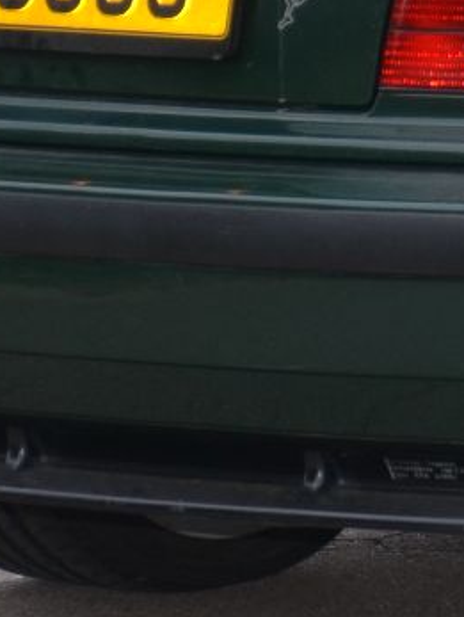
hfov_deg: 3.0
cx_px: 1399
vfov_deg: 4.0
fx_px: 8741
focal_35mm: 490
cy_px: -149
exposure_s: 1/160
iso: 200
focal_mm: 48
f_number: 4.8
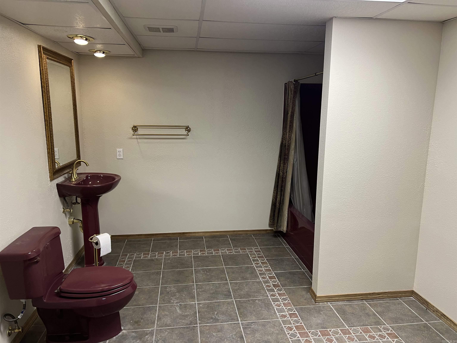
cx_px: 228
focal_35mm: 26
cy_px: 172
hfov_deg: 67.3
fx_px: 343
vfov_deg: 53.1
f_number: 1.5
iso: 125
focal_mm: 5.7
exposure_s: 1/60
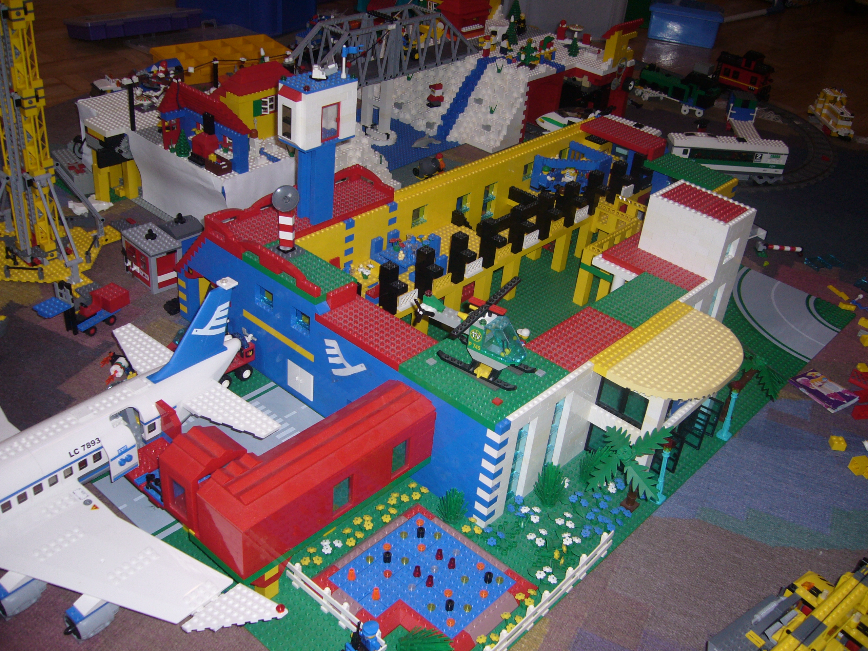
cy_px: 326
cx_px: 434
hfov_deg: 52.6
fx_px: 878
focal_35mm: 35
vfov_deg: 40.7
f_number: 2.8
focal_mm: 5.8
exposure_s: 1/60
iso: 100
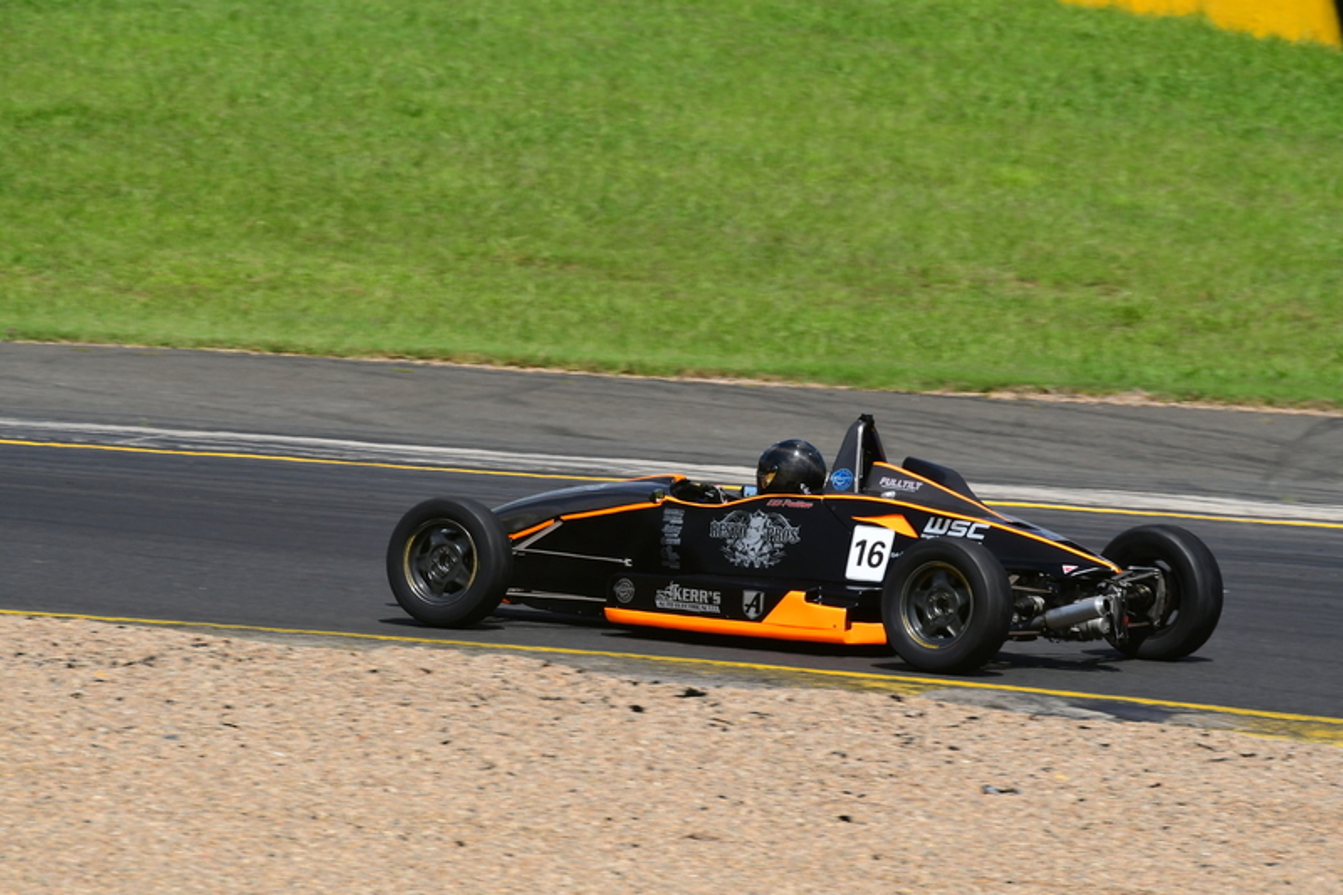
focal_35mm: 630
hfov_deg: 3.3
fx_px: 23496
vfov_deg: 2.2
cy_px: 448
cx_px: 672
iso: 320
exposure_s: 1/640
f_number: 11
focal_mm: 420
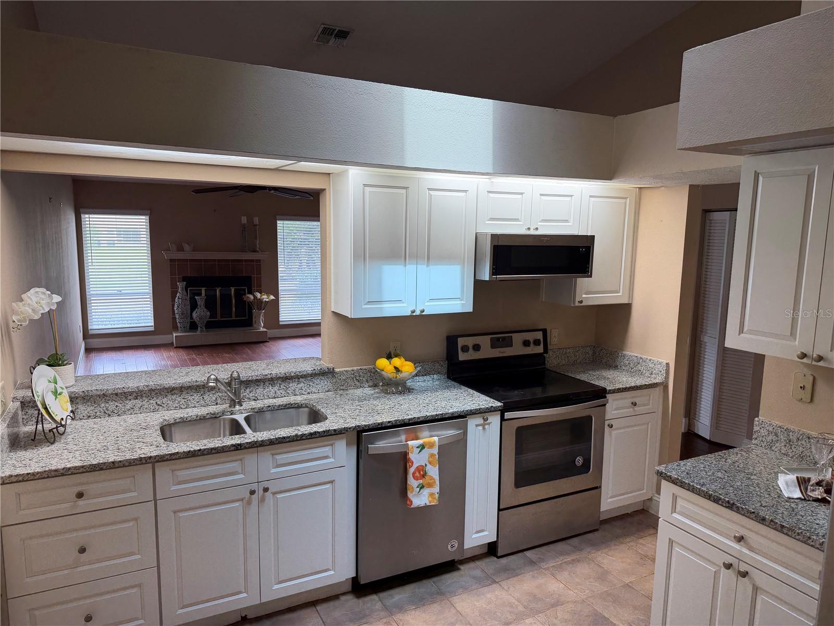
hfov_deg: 71.6
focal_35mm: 24
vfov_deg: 56.8
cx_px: 417
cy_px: 313
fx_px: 578
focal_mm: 6.76
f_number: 1.78
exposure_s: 1/172
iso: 80
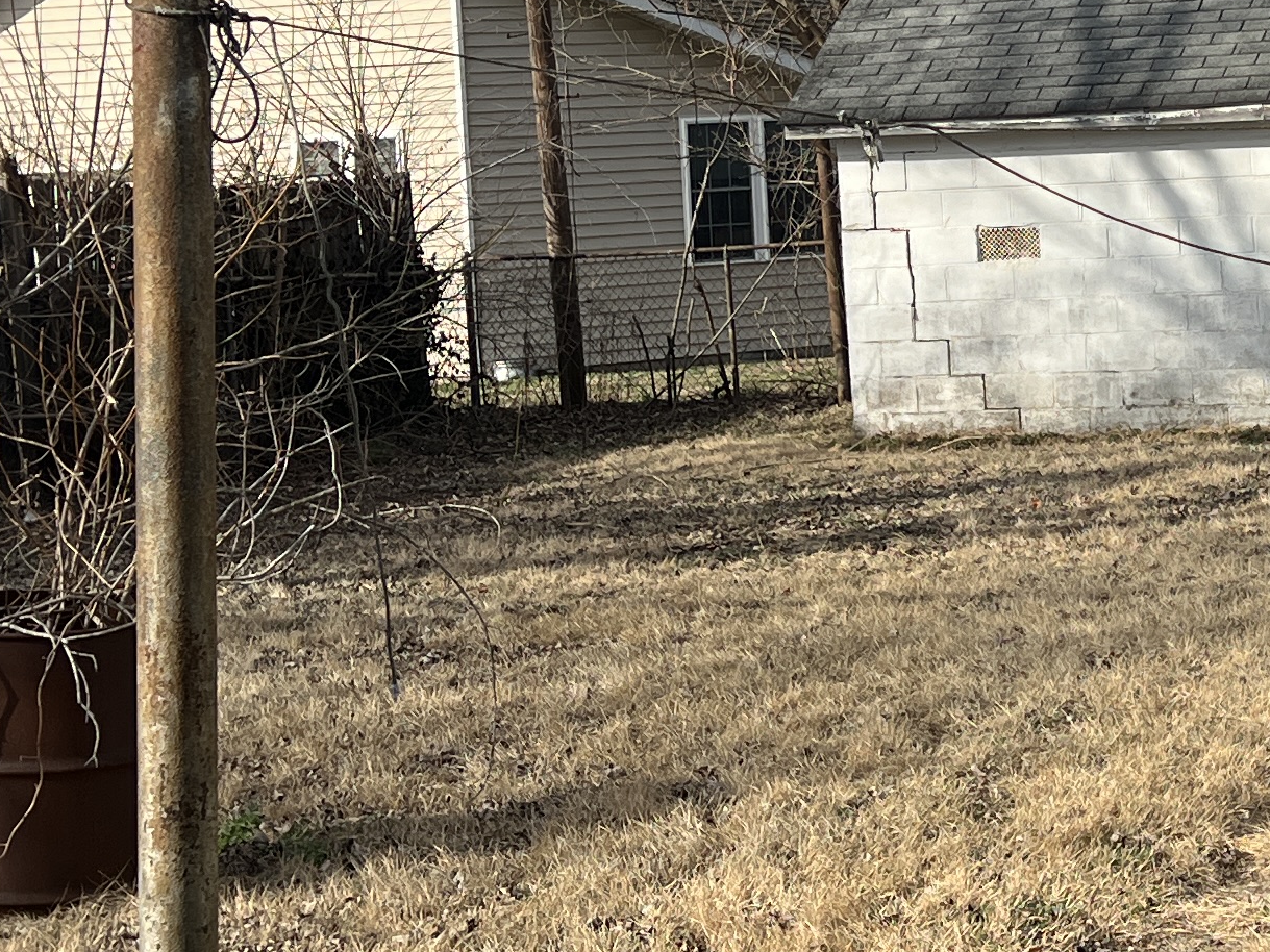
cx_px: 1193
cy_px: 230
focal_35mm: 86
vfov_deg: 17.1
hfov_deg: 22.1
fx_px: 3155
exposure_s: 1/4444
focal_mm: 5.7
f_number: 1.5
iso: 50
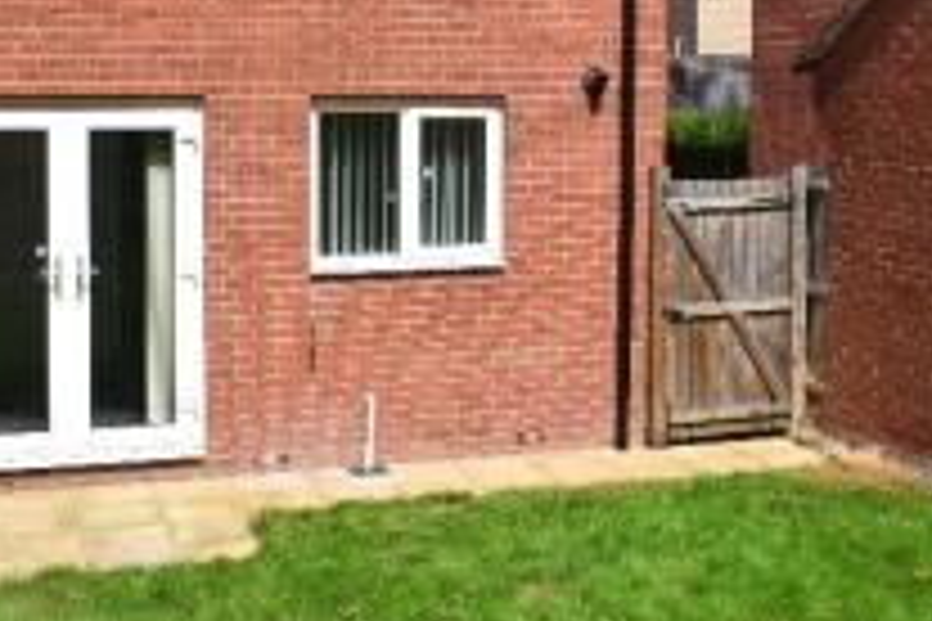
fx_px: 1605
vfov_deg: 21.5
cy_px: 88
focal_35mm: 62
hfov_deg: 31.8
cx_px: 689
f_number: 11
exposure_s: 1/500
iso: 360
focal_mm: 18
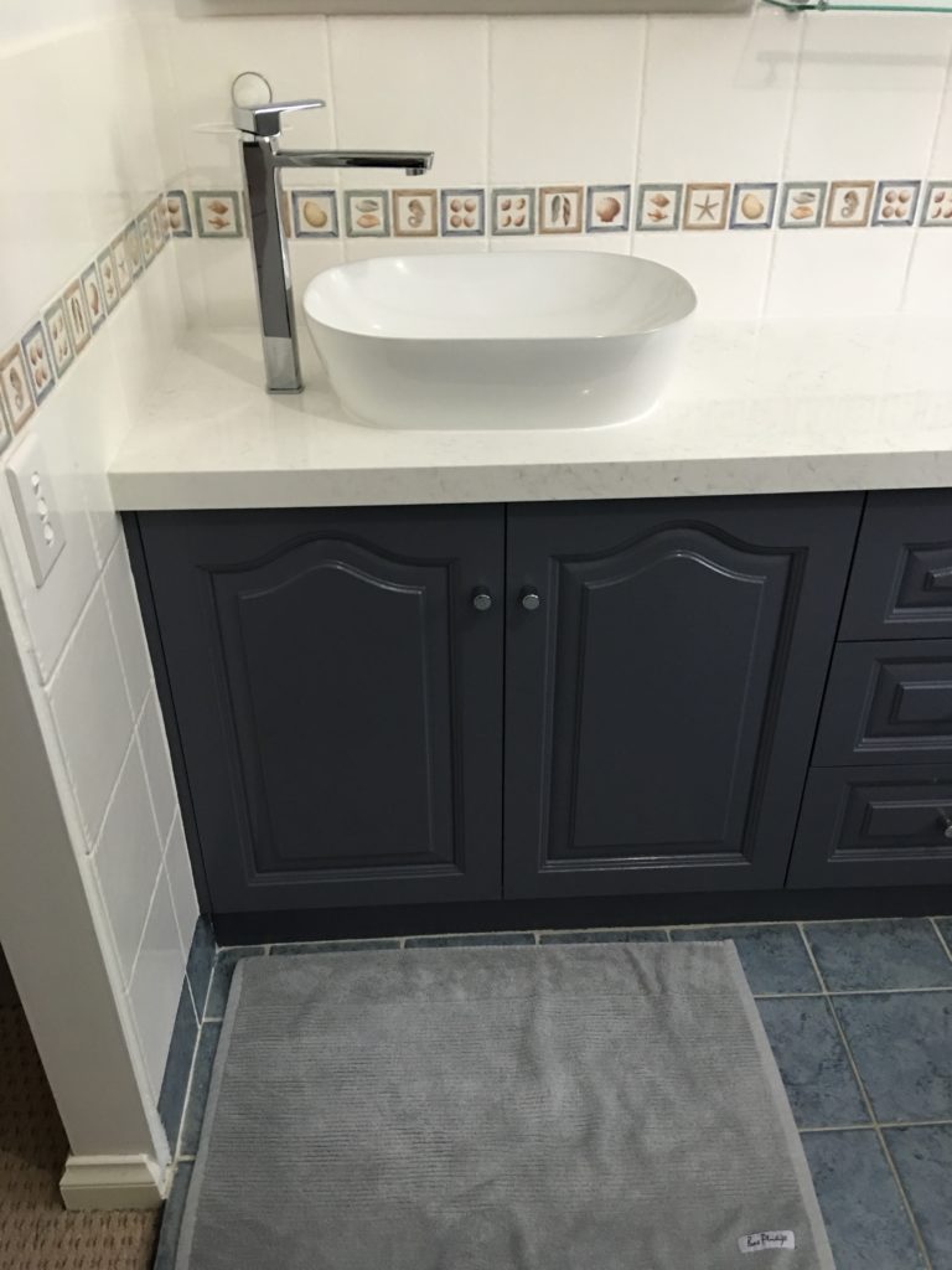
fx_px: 1063
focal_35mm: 29
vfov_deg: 61.7
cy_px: 635
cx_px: 476
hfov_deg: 48.2
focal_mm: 4.15
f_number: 2.2
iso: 100
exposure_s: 1/10
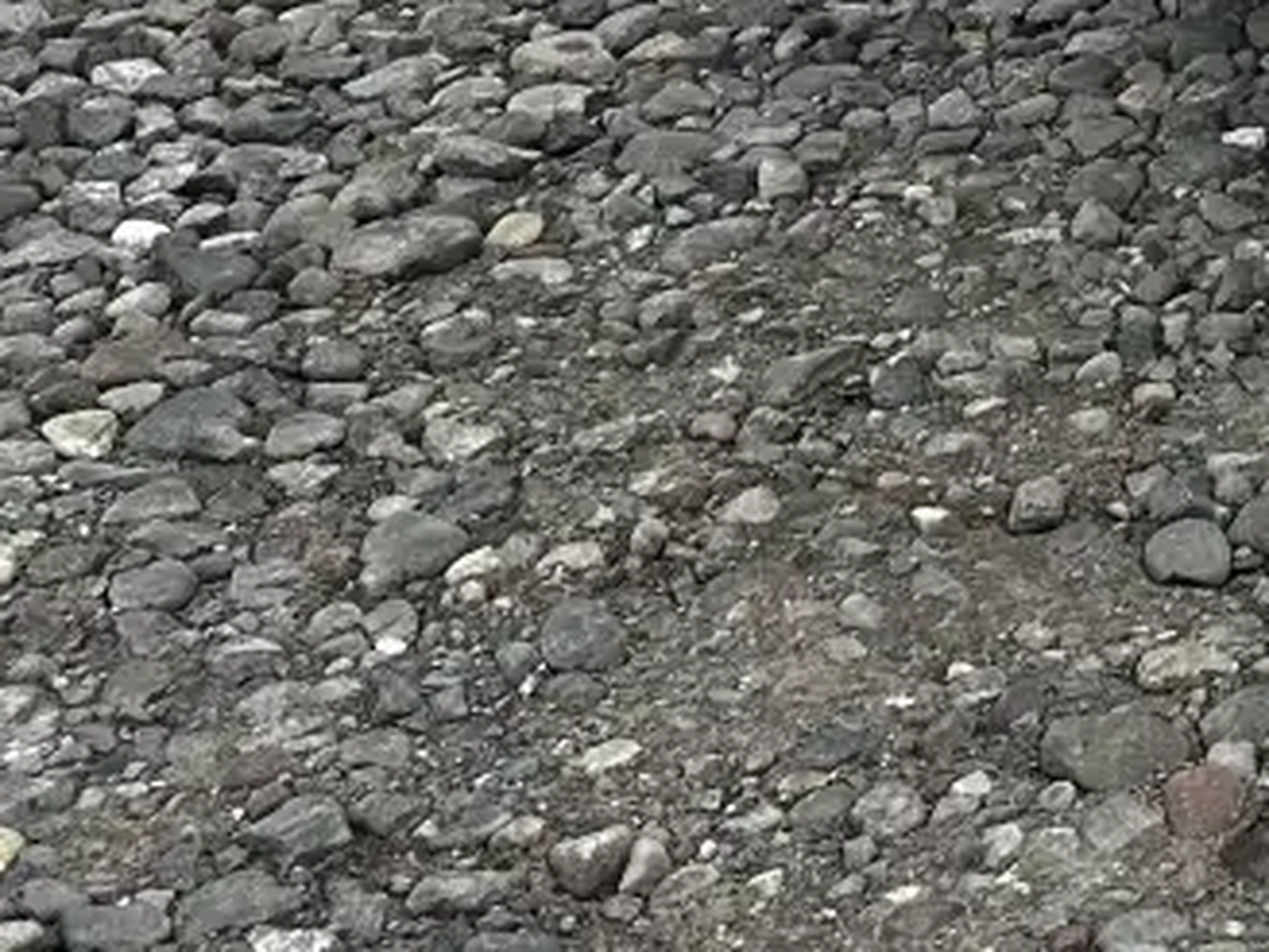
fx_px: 4179
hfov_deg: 15.6
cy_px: -840
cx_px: 2012
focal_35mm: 114
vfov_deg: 11.8
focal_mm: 5.7
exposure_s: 1/1511
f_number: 1.5
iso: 50
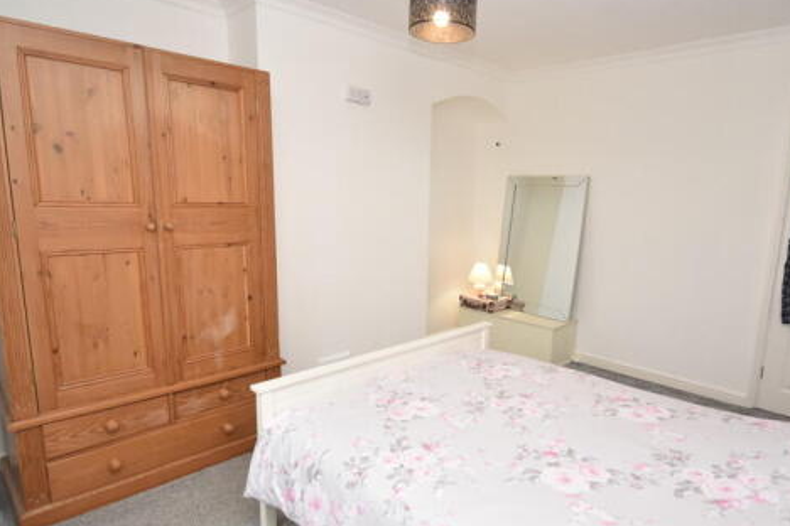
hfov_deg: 80.9
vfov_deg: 59.5
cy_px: 276
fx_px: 461
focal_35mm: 21
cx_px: 443
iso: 800
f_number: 4
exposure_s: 1/125
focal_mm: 10
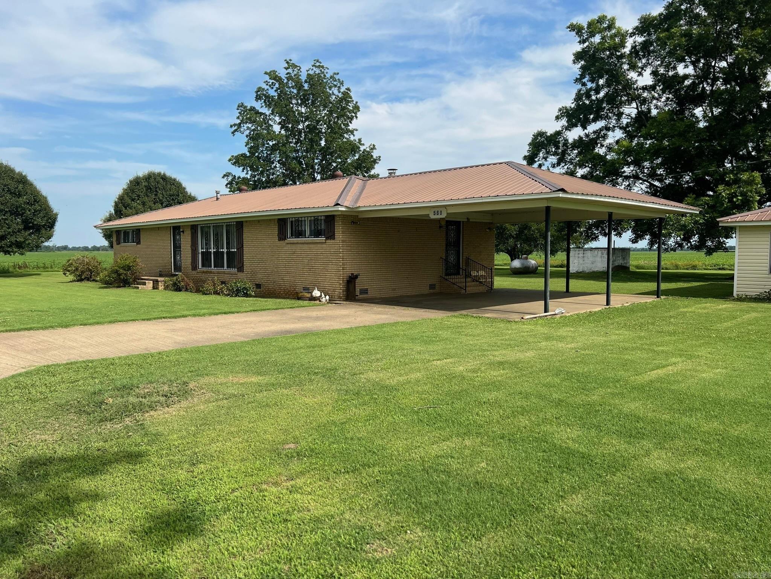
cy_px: 290
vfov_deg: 53.1
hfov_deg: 67.3
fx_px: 579
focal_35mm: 26
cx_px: 386
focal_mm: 5.7
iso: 50
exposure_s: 1/4274
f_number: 1.5
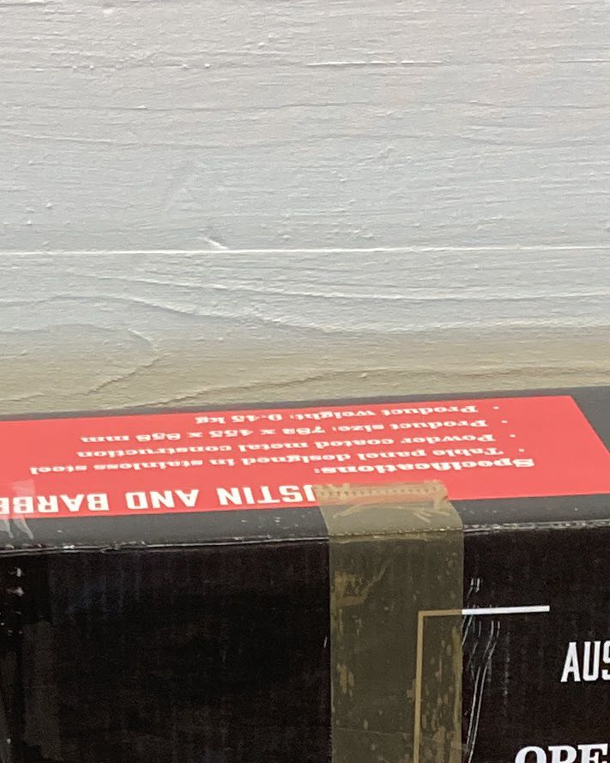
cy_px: 1142
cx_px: 55
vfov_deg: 14.5
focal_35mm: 124
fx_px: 2799
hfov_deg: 12.3
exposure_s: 1/60
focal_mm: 3.99
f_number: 1.8
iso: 100
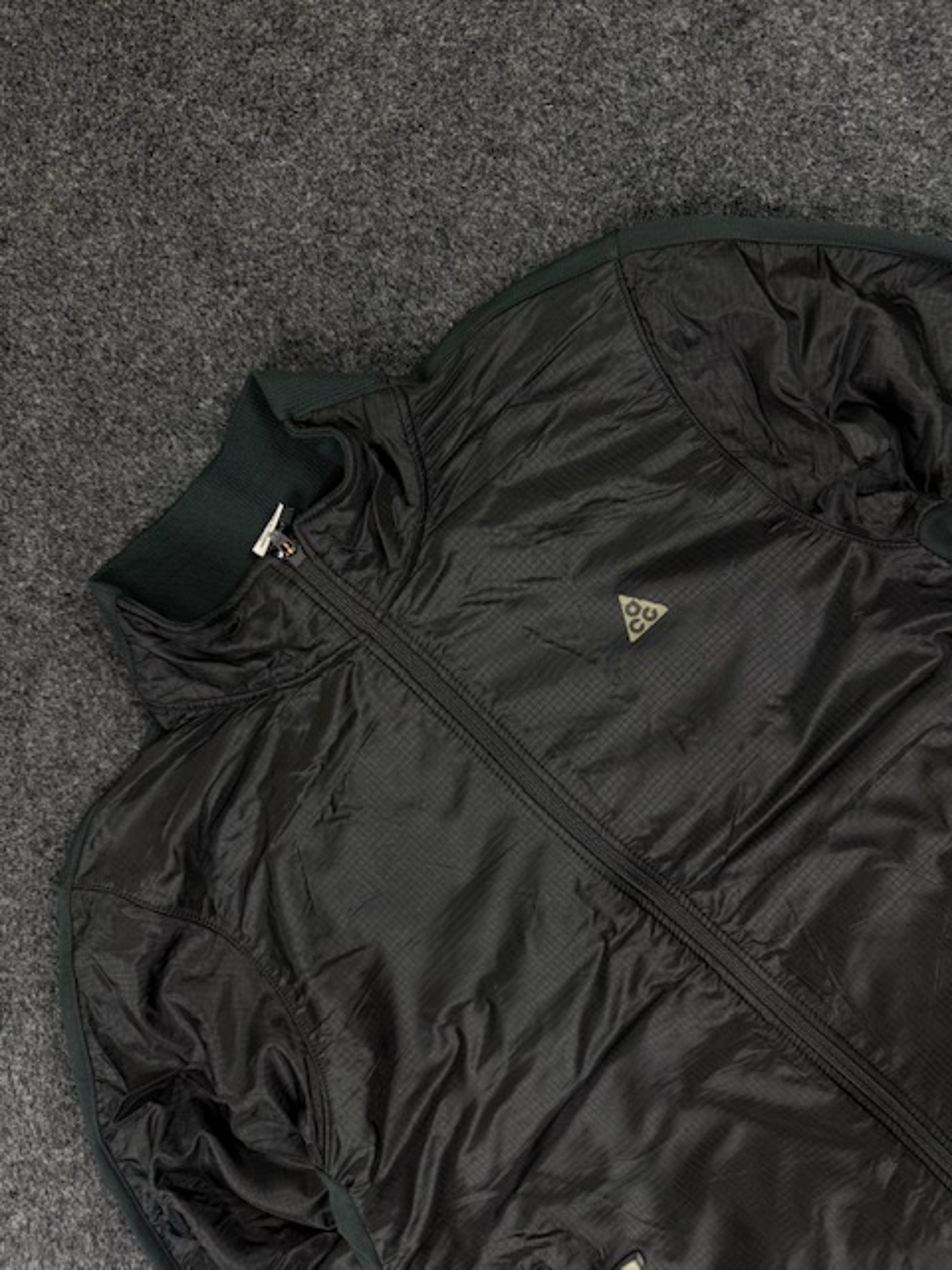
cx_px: 476
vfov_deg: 71.6
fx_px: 880
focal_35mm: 24
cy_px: 635
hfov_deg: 56.8
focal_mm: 6.76
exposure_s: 1/50
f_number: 1.78
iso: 125
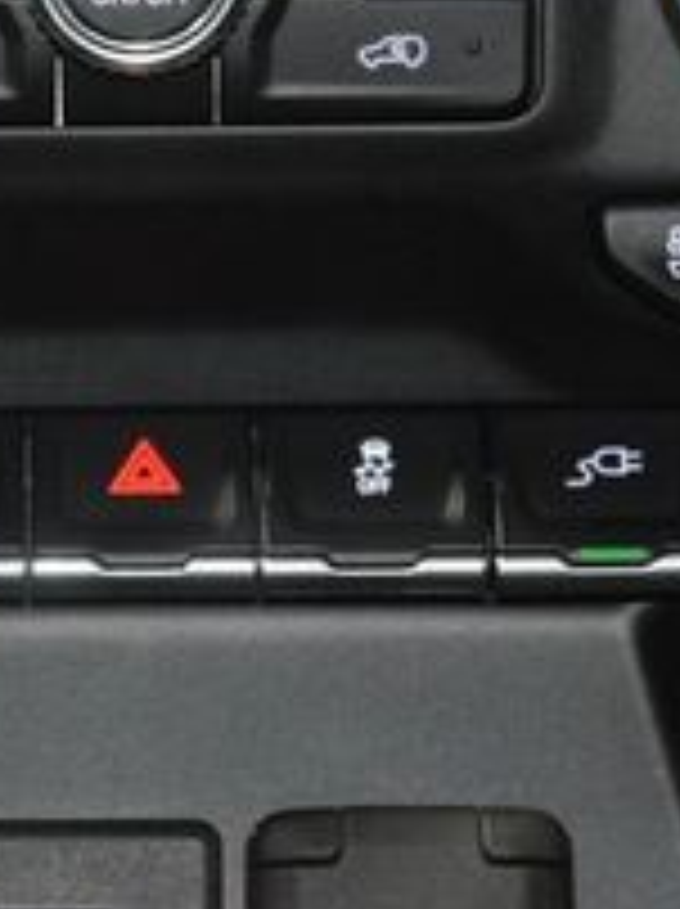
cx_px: 149
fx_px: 8399
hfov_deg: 4.6
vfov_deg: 6.2
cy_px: -34
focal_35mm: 320
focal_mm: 70
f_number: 4.5
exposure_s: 1/20
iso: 2500
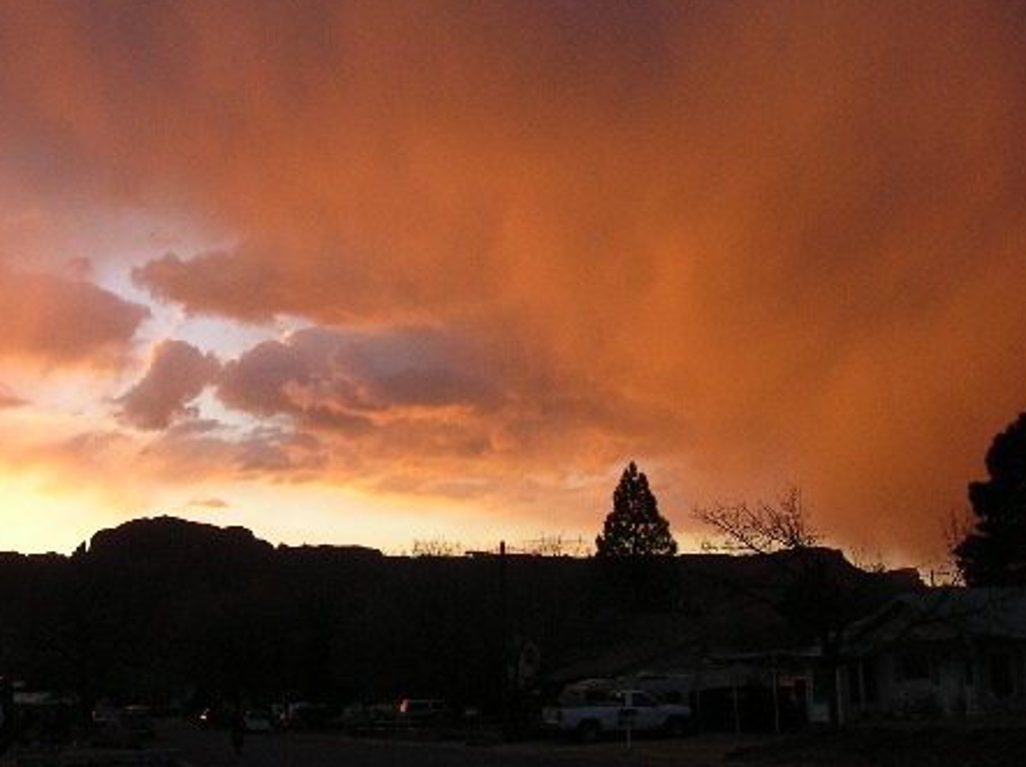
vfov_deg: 27.9
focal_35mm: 52
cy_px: 338
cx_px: 354
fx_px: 1539
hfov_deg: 36.5
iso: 50
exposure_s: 1/165
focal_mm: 6
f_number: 2.7
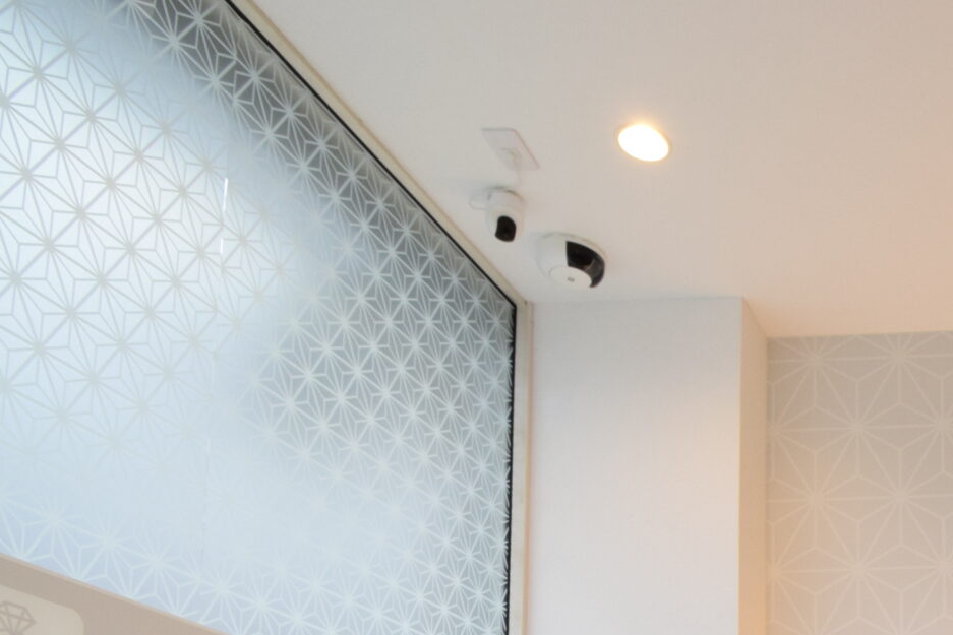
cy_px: 859
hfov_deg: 37.9
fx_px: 1085
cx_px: 1091
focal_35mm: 41
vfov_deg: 26.7
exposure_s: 1/160
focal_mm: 10
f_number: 9
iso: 800
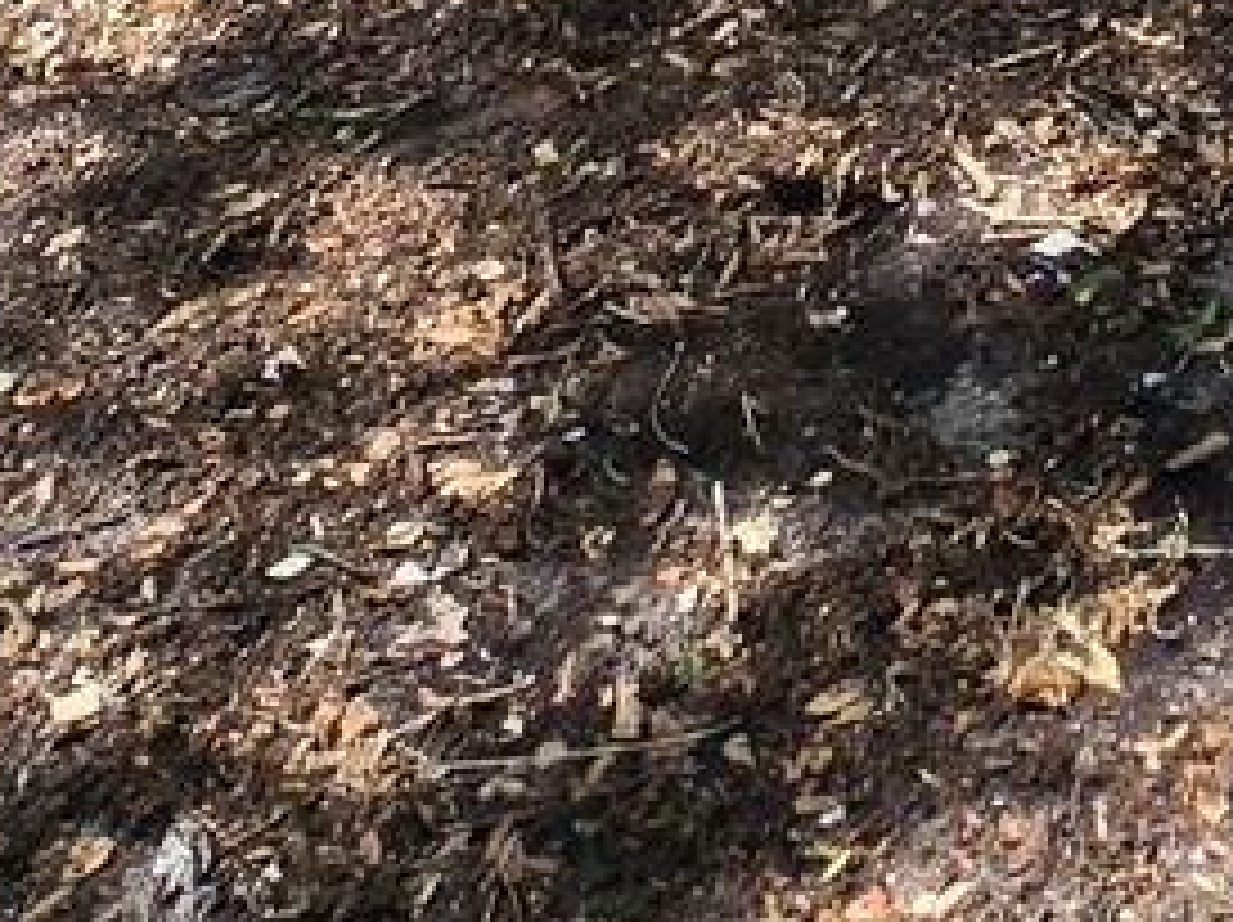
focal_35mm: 76
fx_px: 2705
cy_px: -1678
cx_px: 1588
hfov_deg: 22.9
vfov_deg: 12.1
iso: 50
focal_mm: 2.2
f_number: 2.2
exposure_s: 1/528
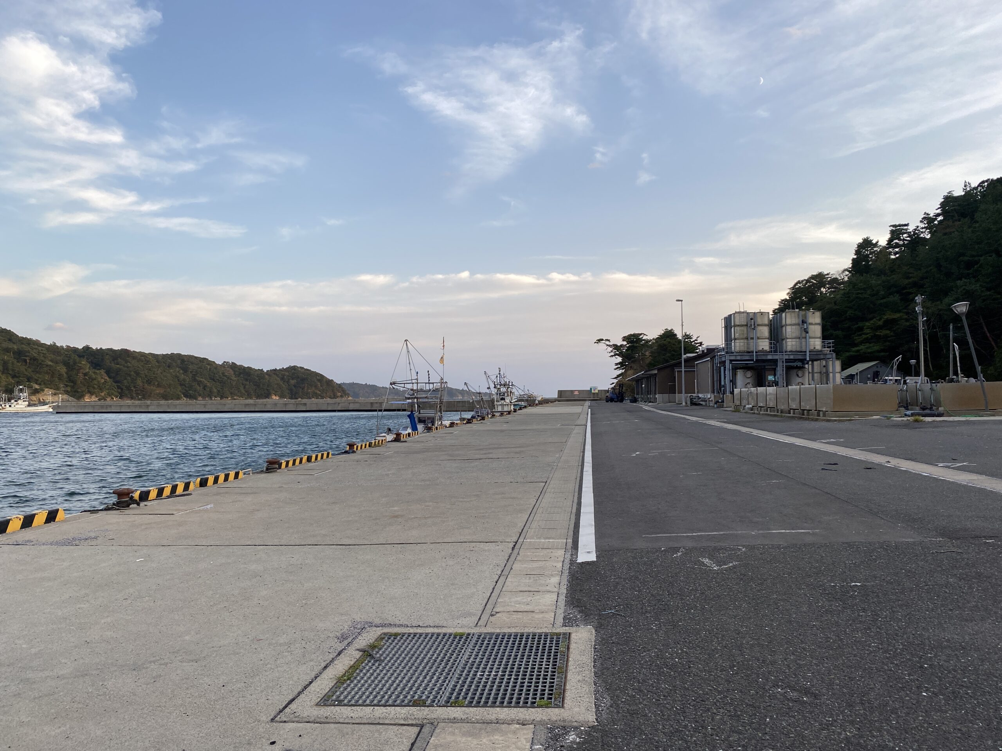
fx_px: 753
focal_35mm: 26
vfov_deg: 53.1
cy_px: 376
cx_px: 501
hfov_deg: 67.3
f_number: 1.8
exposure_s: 1/522
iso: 32
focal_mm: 4.25
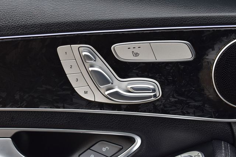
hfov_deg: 24.6
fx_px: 541
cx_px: 118
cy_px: 78
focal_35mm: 82
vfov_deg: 16.5
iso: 400
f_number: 8
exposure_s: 1/60
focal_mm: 55
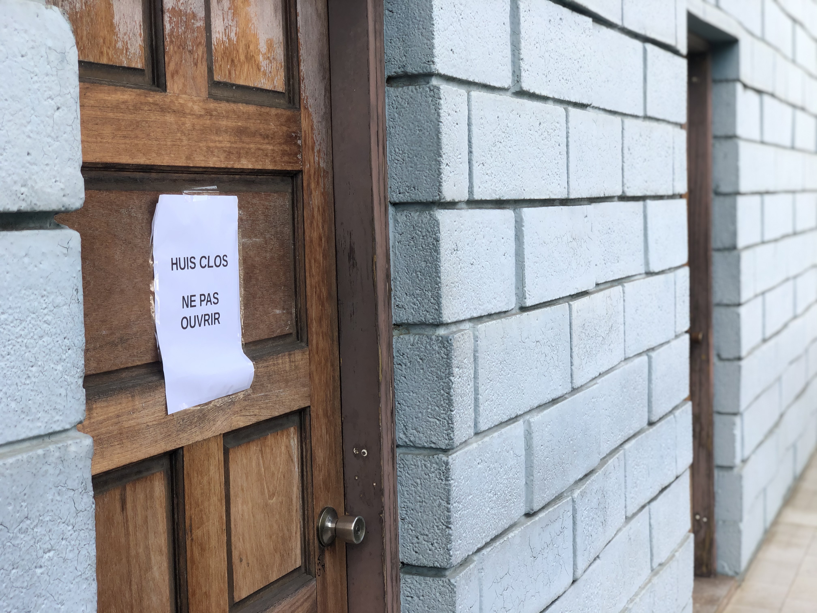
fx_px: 1227
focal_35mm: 52
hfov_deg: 36.8
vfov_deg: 28.0
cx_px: 408
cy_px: 306
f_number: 2.4
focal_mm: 6
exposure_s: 1/371
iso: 16
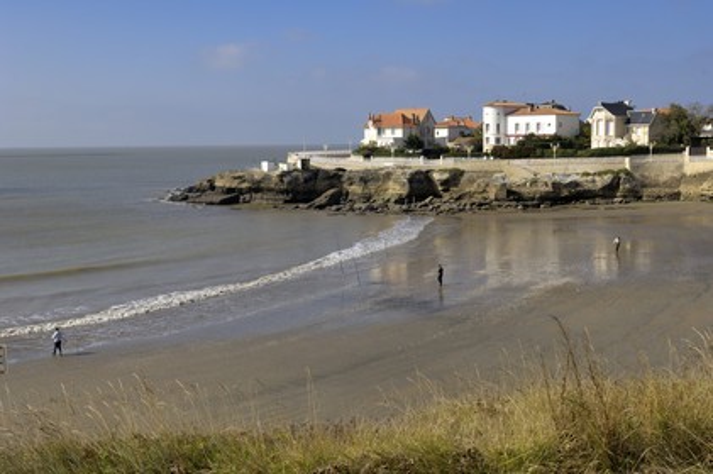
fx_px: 831
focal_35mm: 42
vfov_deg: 31.8
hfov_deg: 46.4
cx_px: 356
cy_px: 237
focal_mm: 28
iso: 100
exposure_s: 1/160
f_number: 11
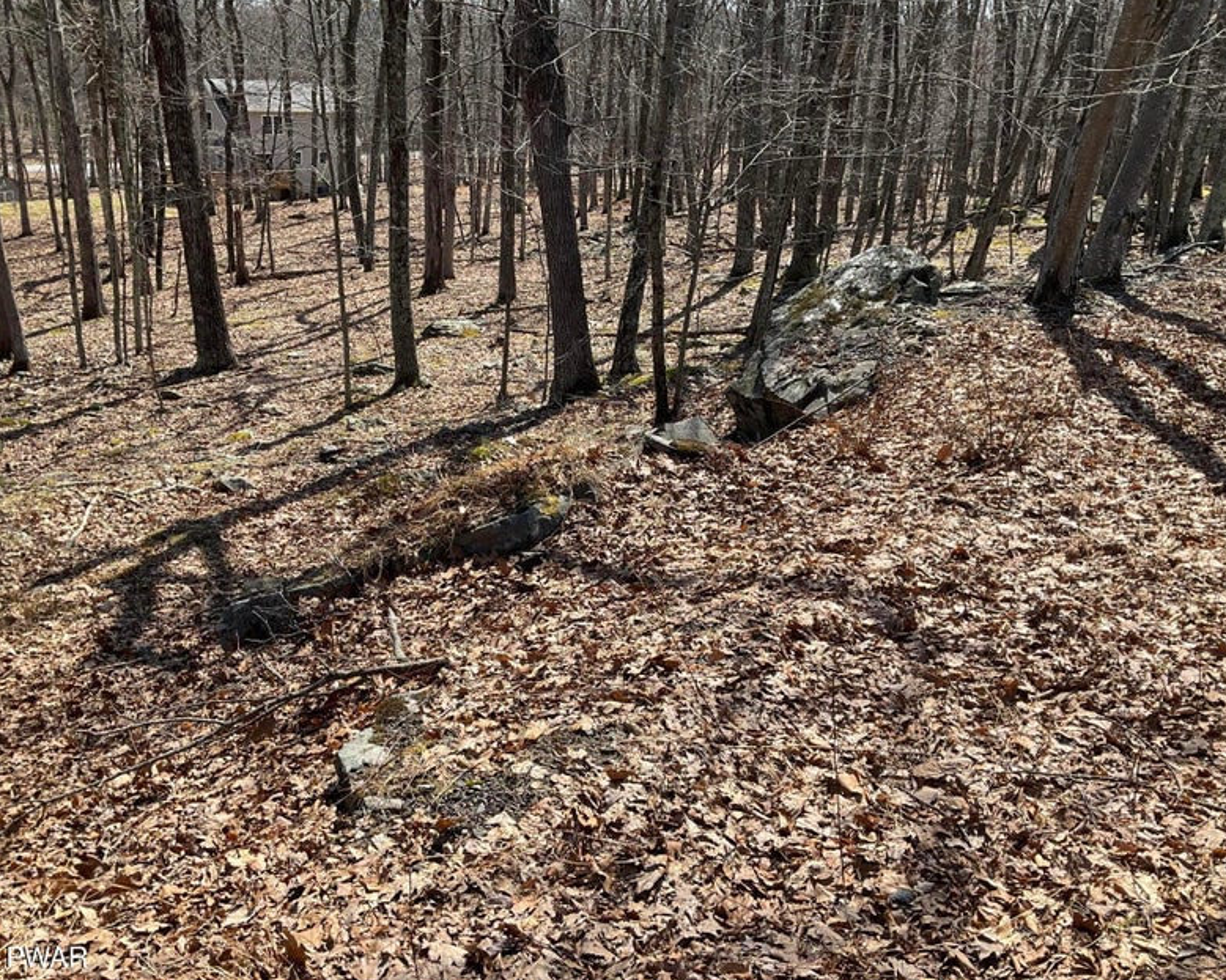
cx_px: 582
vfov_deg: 47.1
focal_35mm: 31
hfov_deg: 57.2
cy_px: 500
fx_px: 1125
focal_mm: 3
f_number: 1.8
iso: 25
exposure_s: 1/978
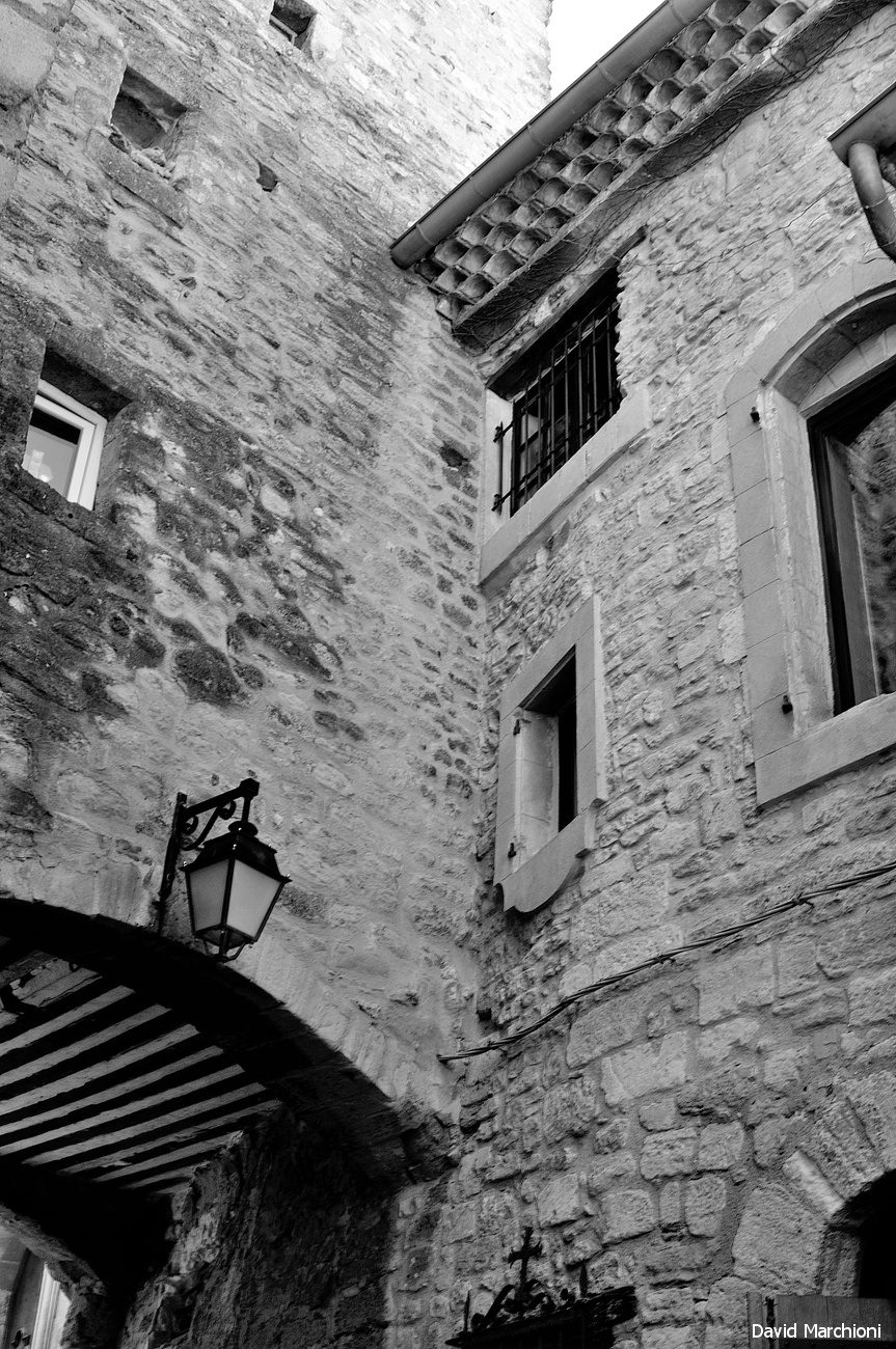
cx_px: 448
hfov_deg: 31.8
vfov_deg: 46.5
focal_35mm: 42
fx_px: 1572
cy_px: 674
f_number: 13
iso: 200
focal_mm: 28
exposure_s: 1/15
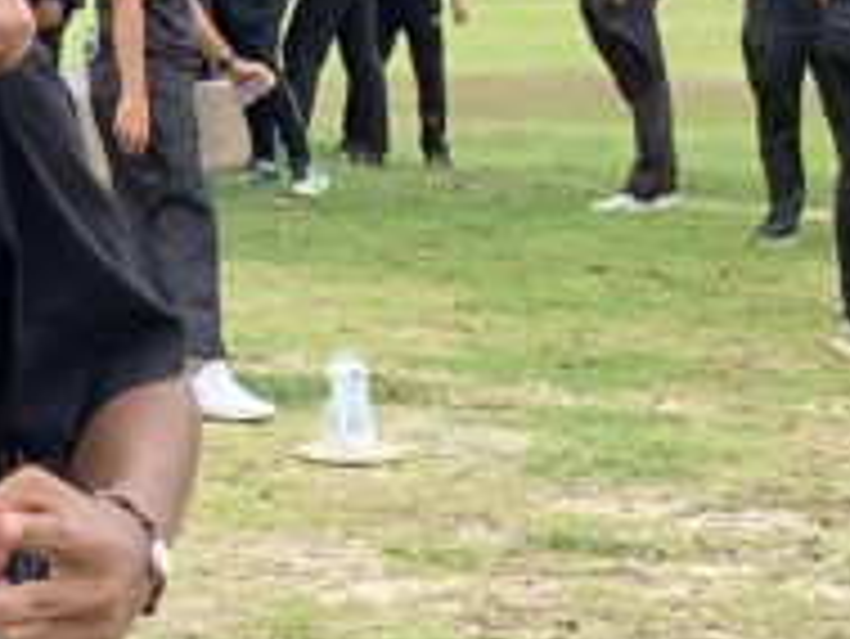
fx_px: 3464
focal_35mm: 141
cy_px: -351
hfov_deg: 11.5
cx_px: -1201
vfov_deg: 10.2
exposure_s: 1/481
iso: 25
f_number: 1.8
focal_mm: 4.25
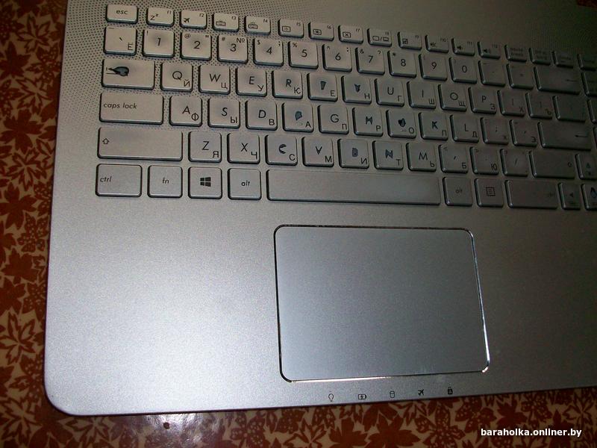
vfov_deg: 41.8
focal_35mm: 34
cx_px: 298
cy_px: 224
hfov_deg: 54.0
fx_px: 586
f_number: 2.8
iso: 160
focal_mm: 5.7
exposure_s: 1/60
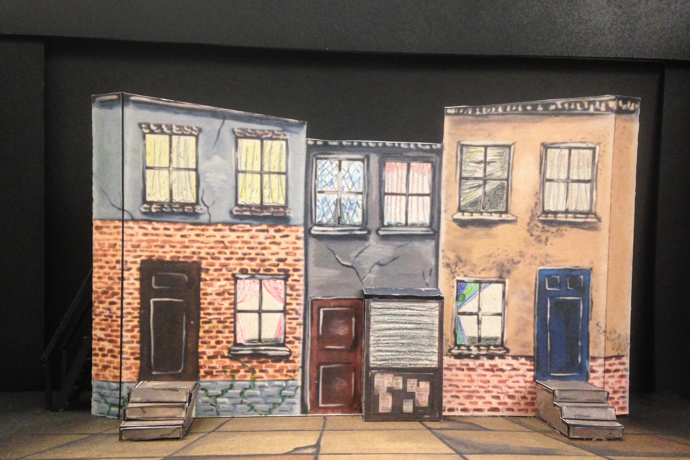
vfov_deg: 37.8
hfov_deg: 54.4
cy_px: 263
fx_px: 671
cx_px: 349
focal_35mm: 35
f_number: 2.4
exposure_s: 1/20
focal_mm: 4.12
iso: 200
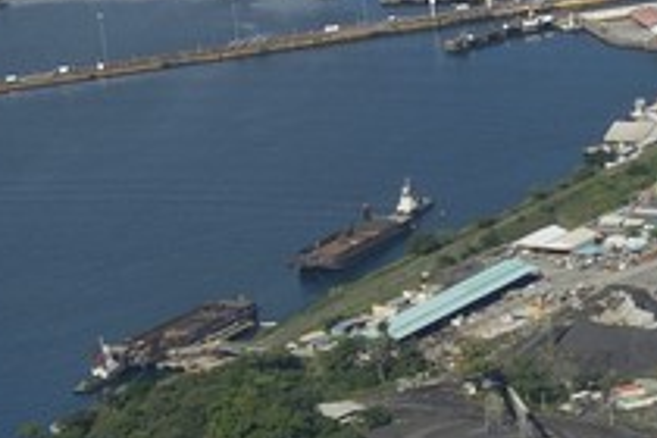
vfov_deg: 5.3
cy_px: 116
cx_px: 2106
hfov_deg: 7.0
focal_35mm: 259
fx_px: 4726
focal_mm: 34
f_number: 11
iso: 320
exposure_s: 1/800
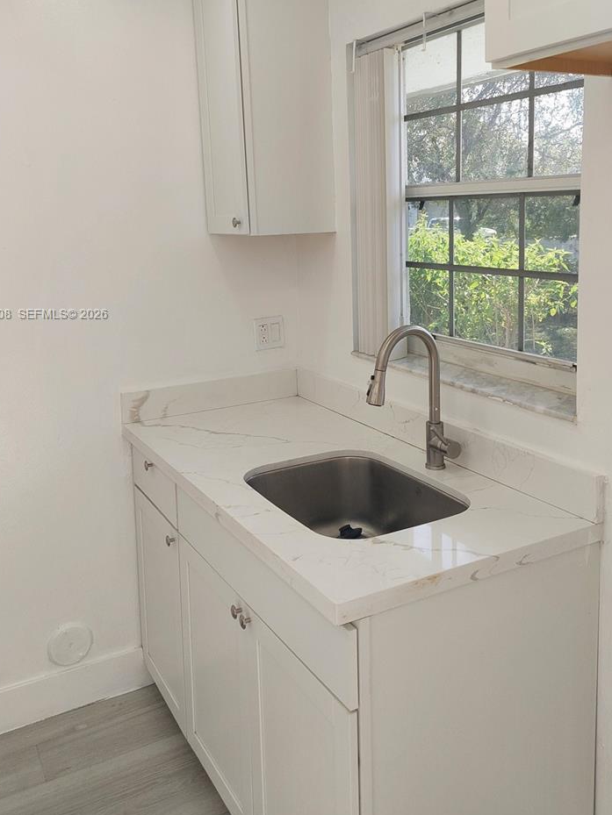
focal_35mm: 31
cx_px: 340
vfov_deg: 57.8
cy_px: 315
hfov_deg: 45.4
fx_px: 731
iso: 40
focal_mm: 5.23
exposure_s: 1/139
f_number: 1.8
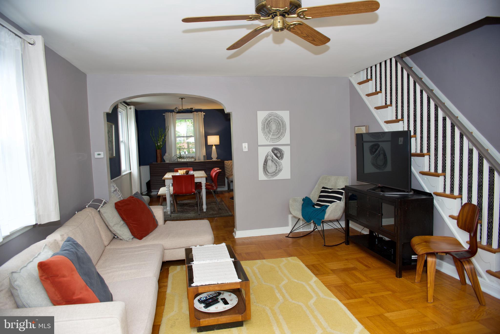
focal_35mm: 24
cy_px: 167
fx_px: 333
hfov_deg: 73.7
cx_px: 250
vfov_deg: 53.2
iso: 500
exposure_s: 1/25
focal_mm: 24
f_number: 8
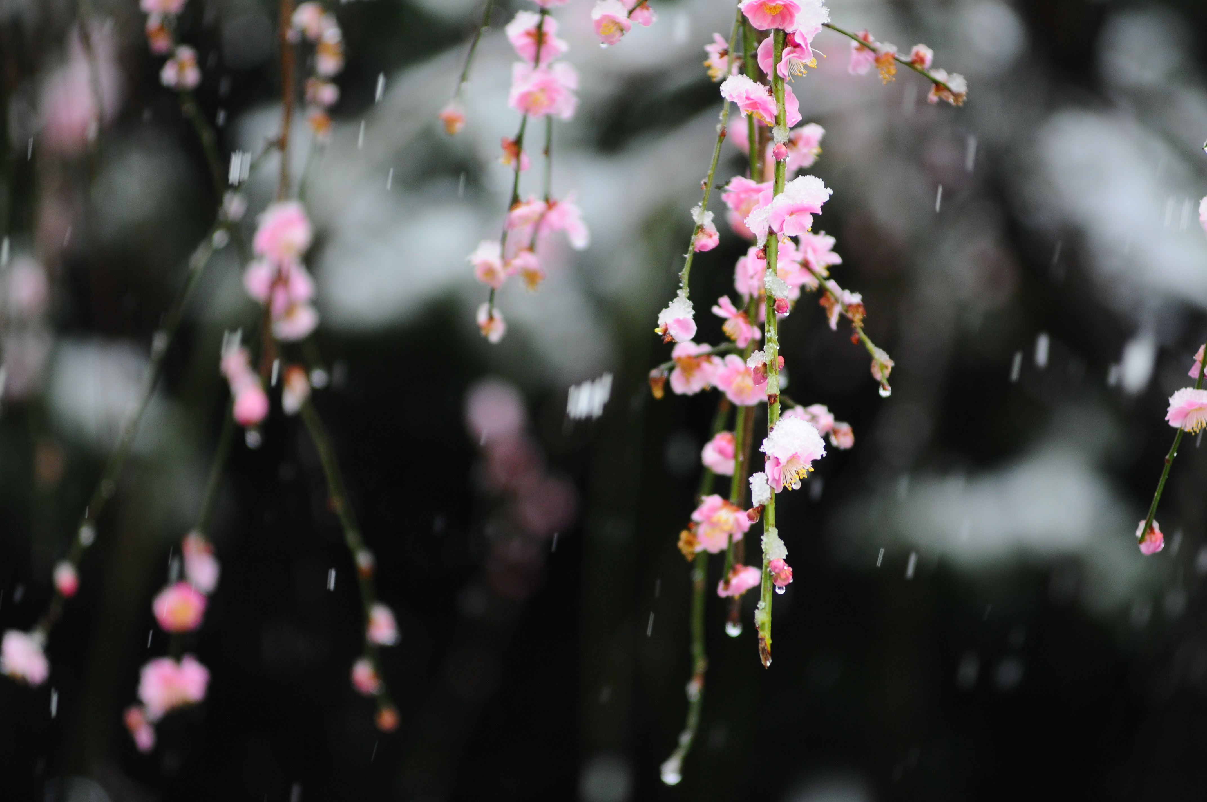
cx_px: 604
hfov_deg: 6.9
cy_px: 401
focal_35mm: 300
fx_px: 10046
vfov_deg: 4.6
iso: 400
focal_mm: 200
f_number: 3.5
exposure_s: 1/160
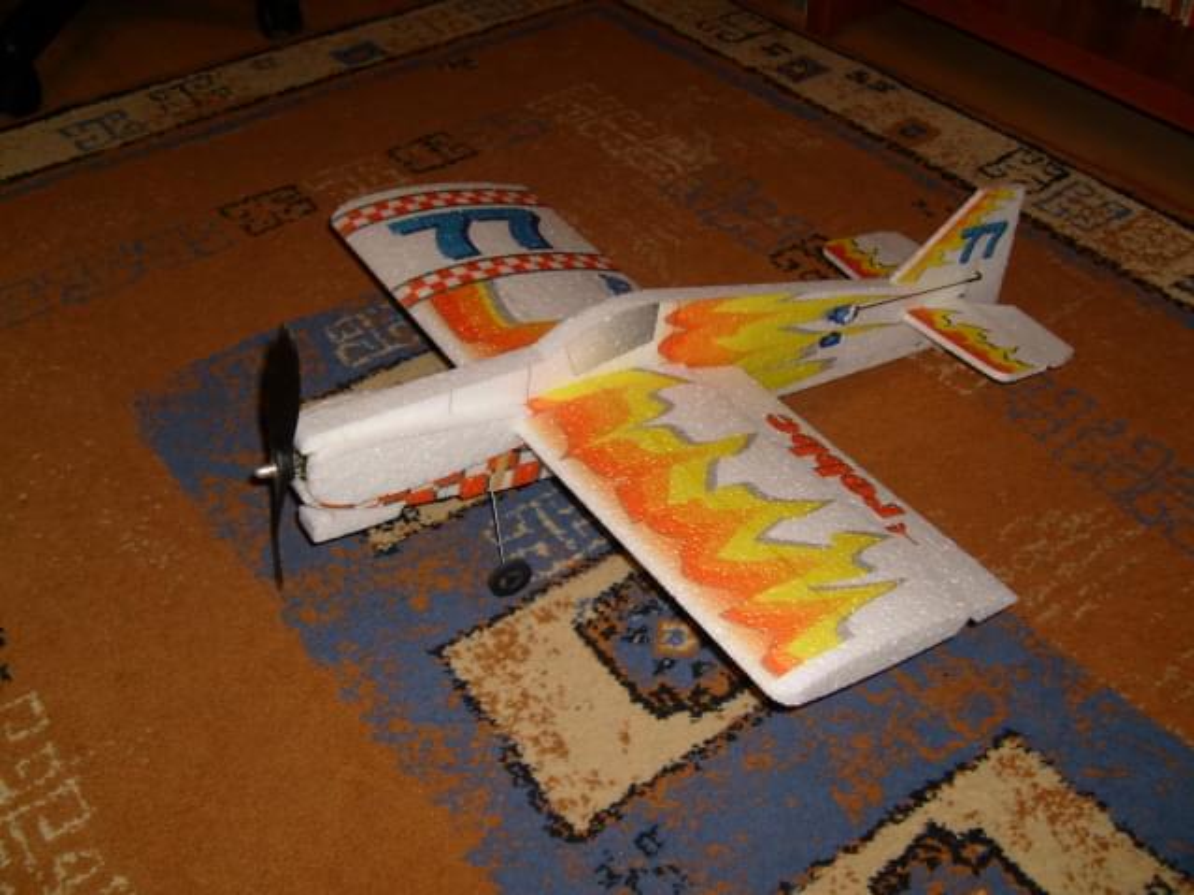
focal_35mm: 35
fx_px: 1207
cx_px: 597
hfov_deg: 52.6
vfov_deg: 40.7
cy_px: 448
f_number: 2.8
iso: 100
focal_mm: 5.8
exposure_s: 1/45
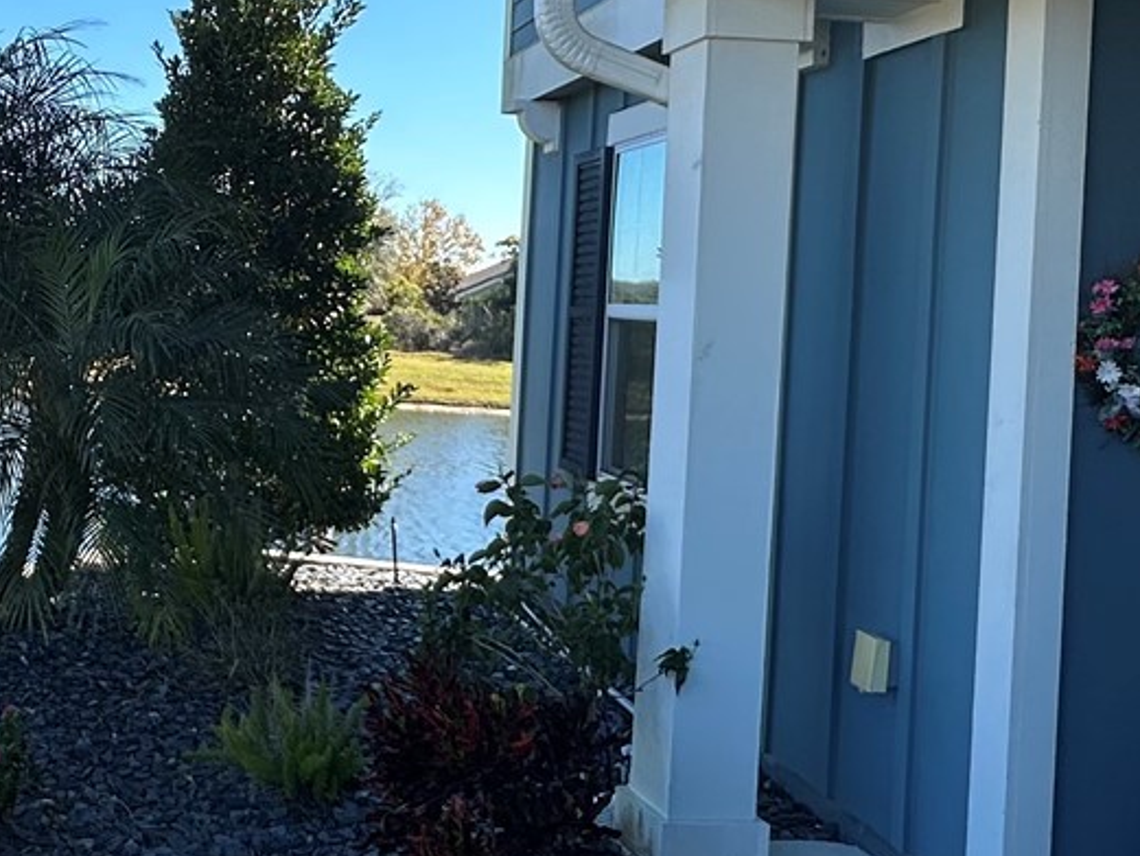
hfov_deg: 40.7
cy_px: 289
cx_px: 125
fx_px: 1416
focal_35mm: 43
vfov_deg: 33.3
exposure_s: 1/1092
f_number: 2.2
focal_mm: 2.22
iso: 40
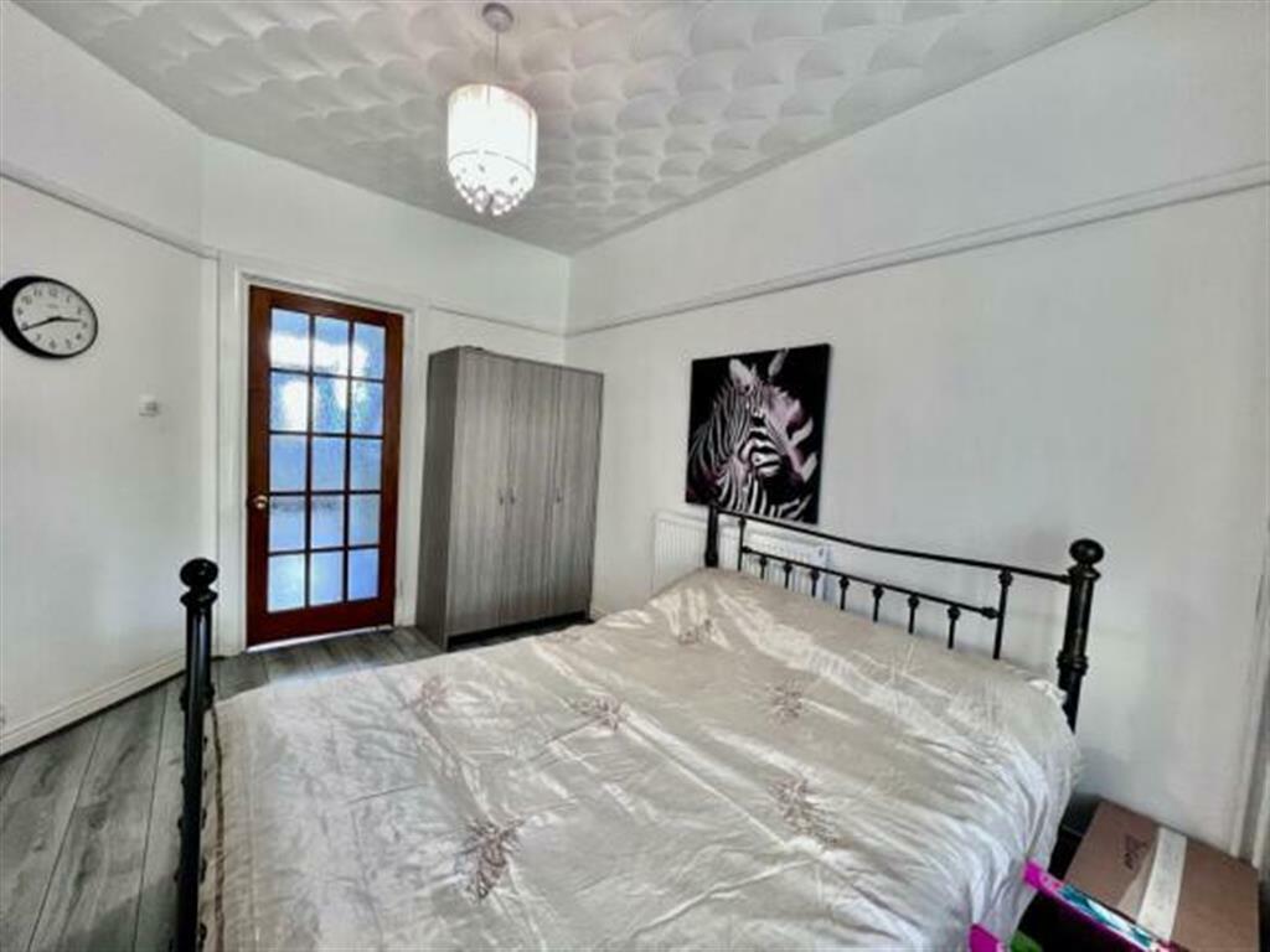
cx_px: 635
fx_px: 477
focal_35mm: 13
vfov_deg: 89.9
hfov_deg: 106.2
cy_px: 476
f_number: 1.8
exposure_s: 1/50
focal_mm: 1.57
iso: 160
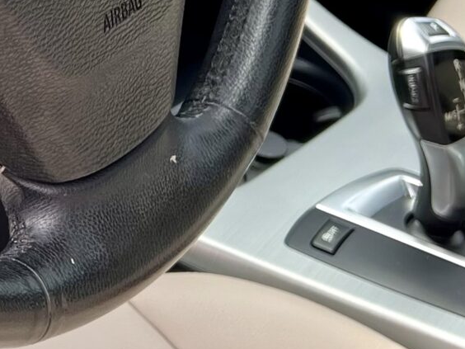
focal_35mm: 118
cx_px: -133
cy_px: -95
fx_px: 1585
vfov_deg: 12.2
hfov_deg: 15.9
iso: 50
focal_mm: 5.7
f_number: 1.5
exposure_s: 1/441
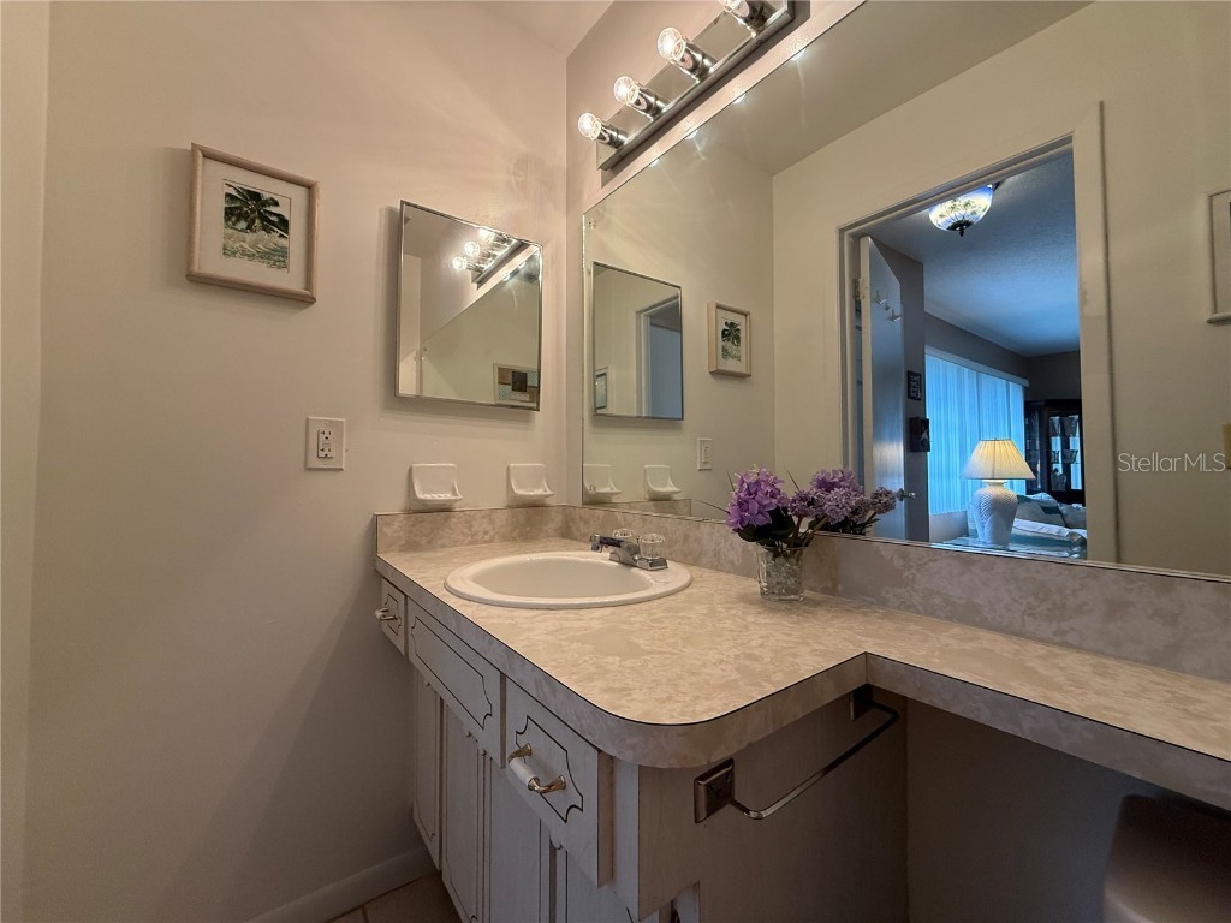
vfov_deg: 85.7
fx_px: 498
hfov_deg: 102.1
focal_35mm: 14
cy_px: 462
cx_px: 616
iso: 200
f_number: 2.2
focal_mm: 2.22
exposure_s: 1/120
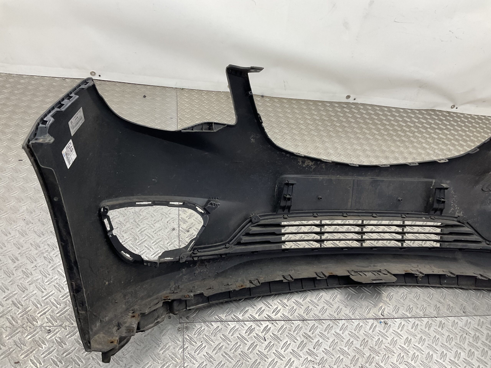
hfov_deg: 61.7
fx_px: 411
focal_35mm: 29
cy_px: 184
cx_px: 246
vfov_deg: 48.2
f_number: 1.8
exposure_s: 1/120
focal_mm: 3
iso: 50
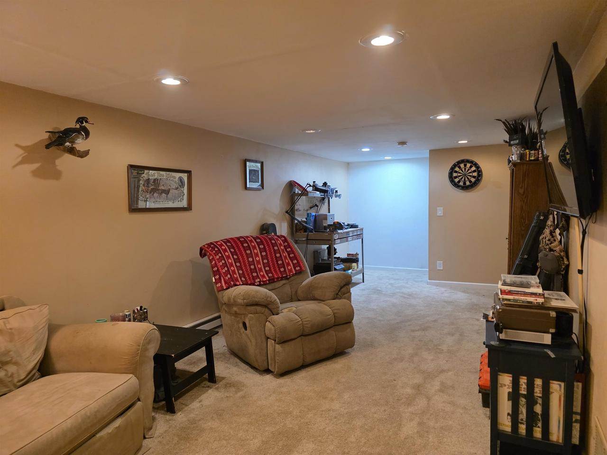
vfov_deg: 58.9
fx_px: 403
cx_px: 304
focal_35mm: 23
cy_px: 228
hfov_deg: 73.9
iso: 800
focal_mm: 6.3
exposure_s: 1/120
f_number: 1.7
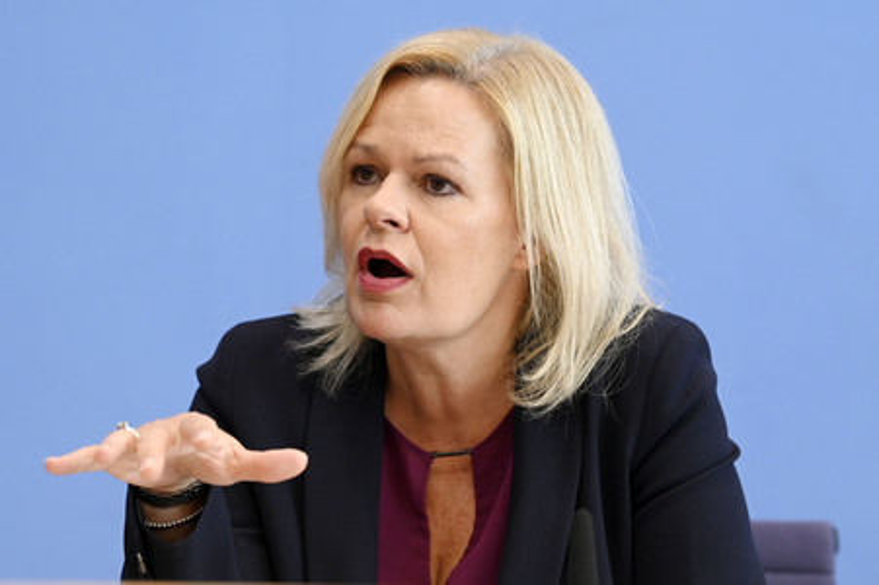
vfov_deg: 10.1
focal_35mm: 135
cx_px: 440
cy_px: 292
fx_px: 3294
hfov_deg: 15.2
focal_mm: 135
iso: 3200
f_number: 5.6
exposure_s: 1/640
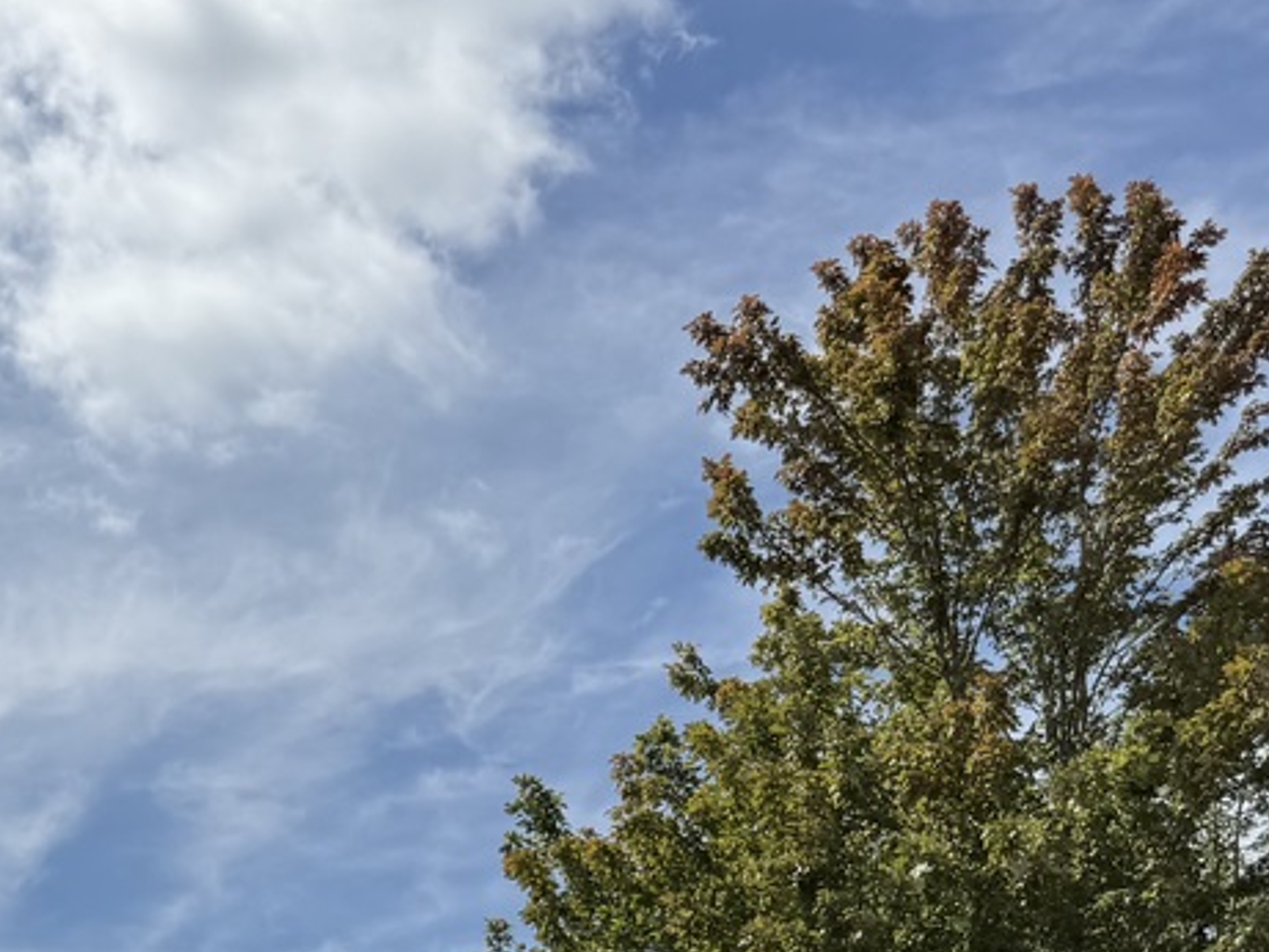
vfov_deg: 17.6
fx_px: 2750
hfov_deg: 23.7
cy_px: 1445
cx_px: -245
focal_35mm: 75
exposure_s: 1/8130
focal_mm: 6.76
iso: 80
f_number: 1.78
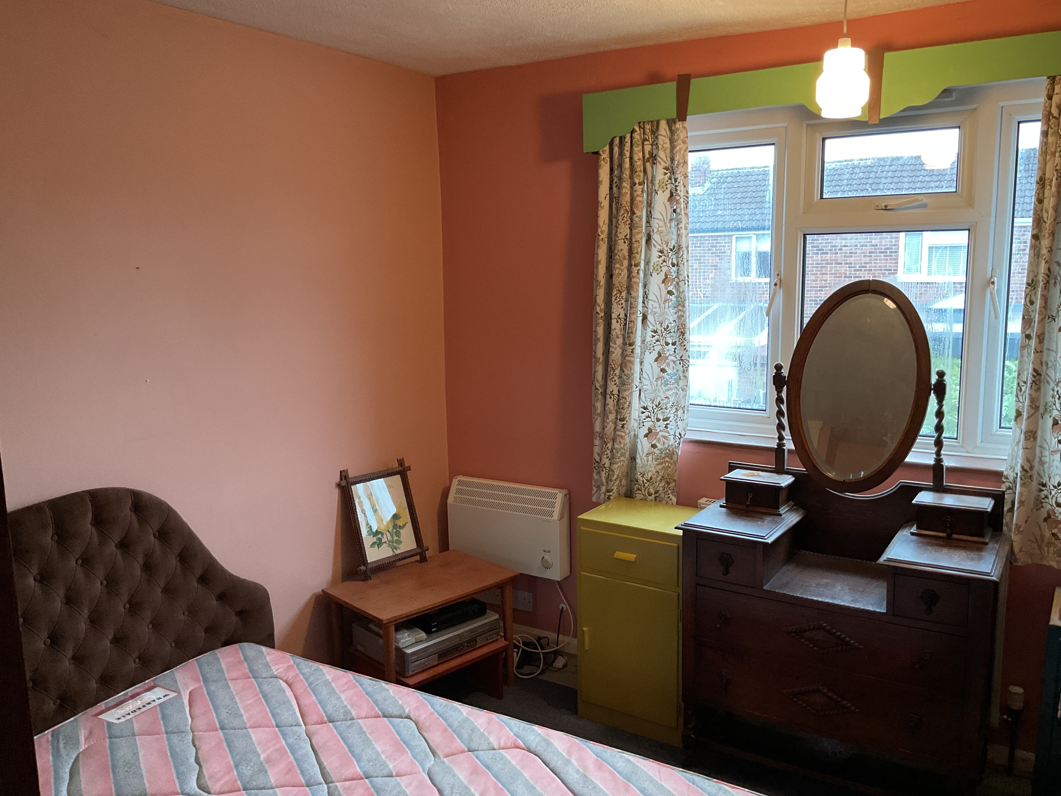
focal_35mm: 29
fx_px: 889
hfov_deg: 61.7
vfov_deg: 48.2
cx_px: 530
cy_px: 398
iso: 125
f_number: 1.8
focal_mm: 3
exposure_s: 1/50
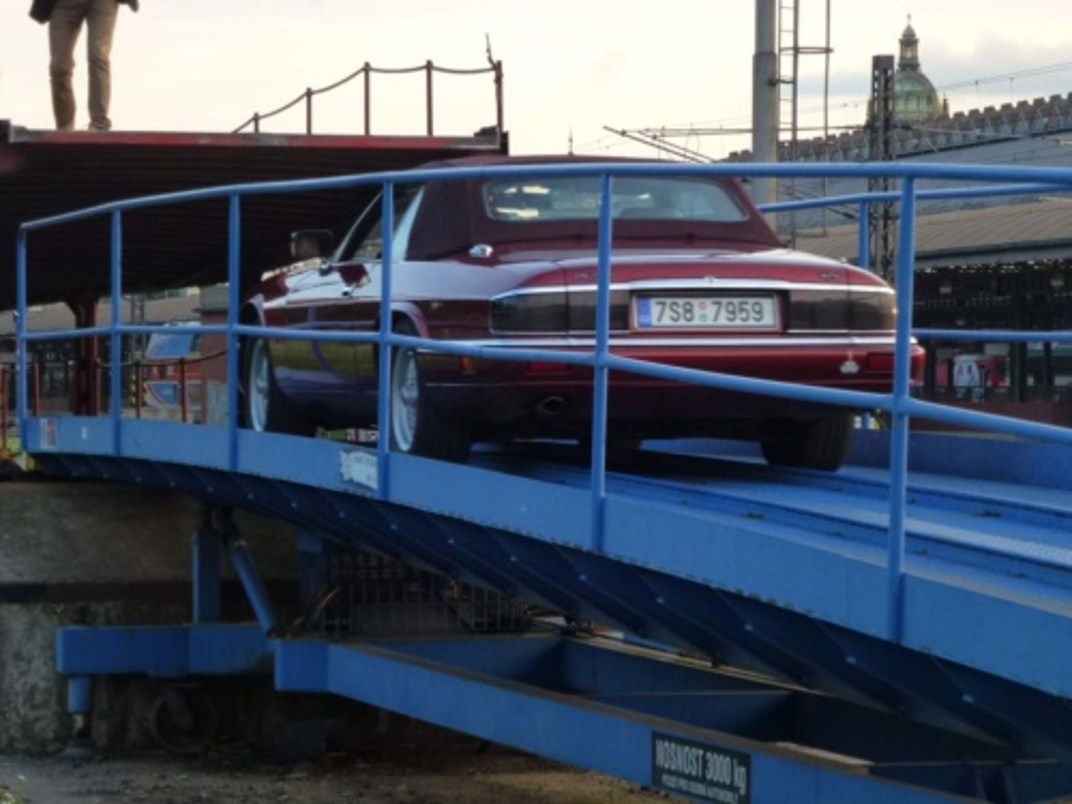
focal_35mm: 142
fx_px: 4398
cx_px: 536
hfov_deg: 13.9
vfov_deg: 10.4
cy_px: 402
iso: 200
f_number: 5.3
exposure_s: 1/50
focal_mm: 25.5
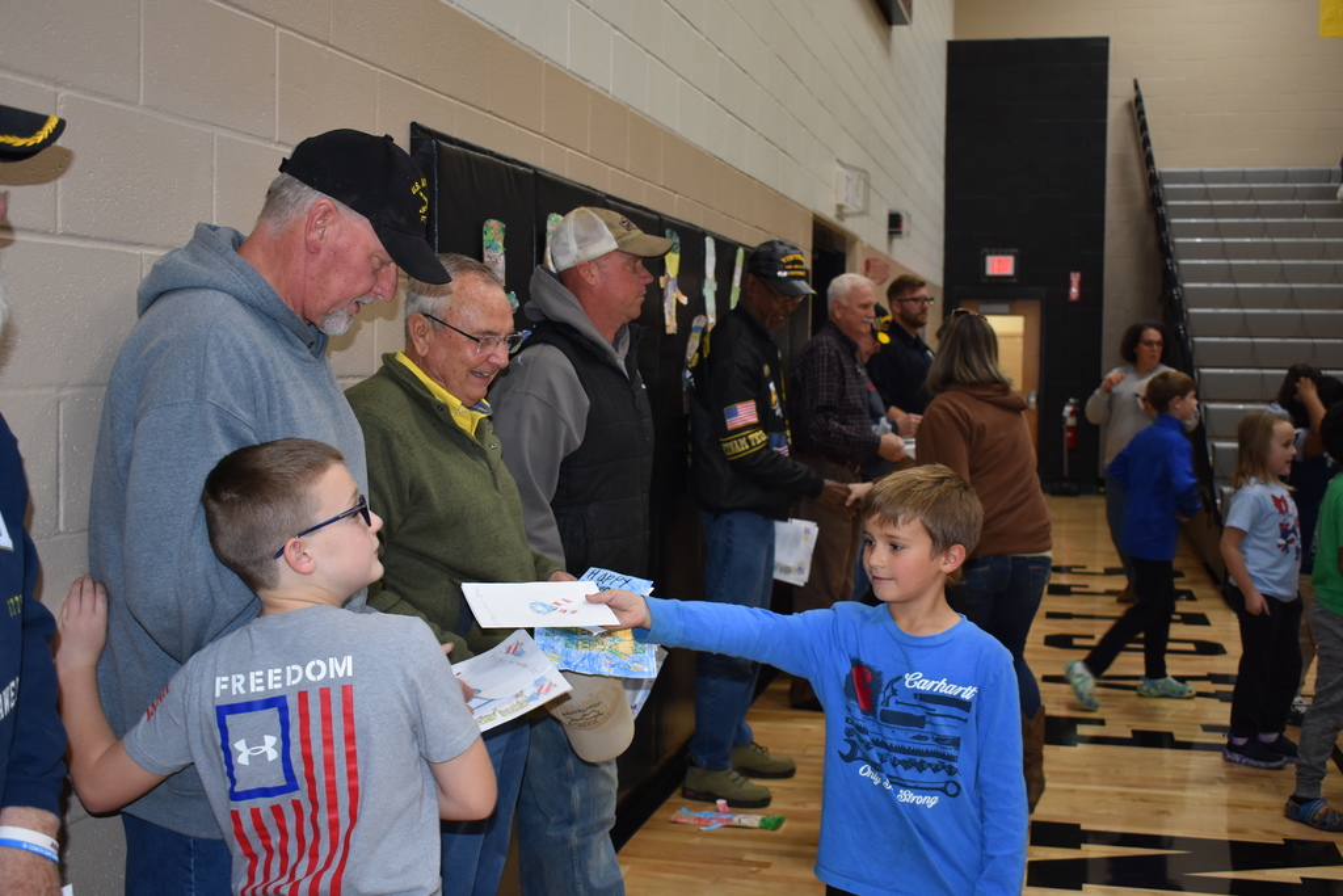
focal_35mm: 42
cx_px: 672
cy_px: 448
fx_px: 1567
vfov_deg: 31.9
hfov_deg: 46.4
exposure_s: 1/60
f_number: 4.2
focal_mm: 28
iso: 500
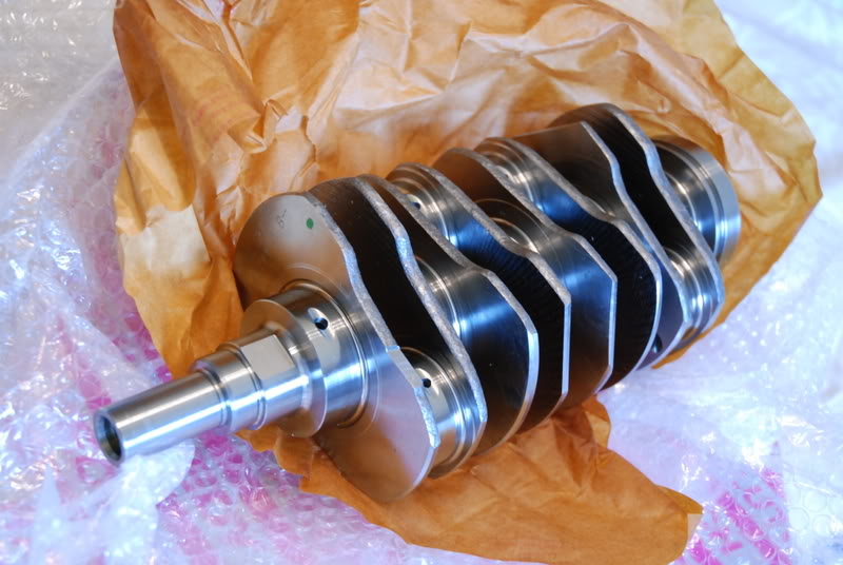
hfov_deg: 37.8
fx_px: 1231
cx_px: 422
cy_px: 282
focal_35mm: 52
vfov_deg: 25.8
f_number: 4.2
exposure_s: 1/15
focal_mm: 35
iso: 800
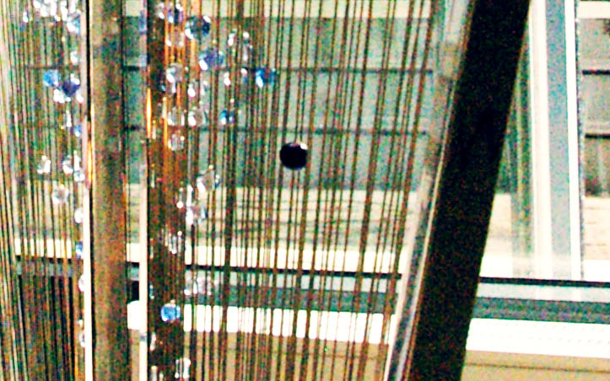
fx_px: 2429
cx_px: 210
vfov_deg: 8.5
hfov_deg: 14.3
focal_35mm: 146
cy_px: -375
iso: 3200
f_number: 11
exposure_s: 1/640
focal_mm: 23
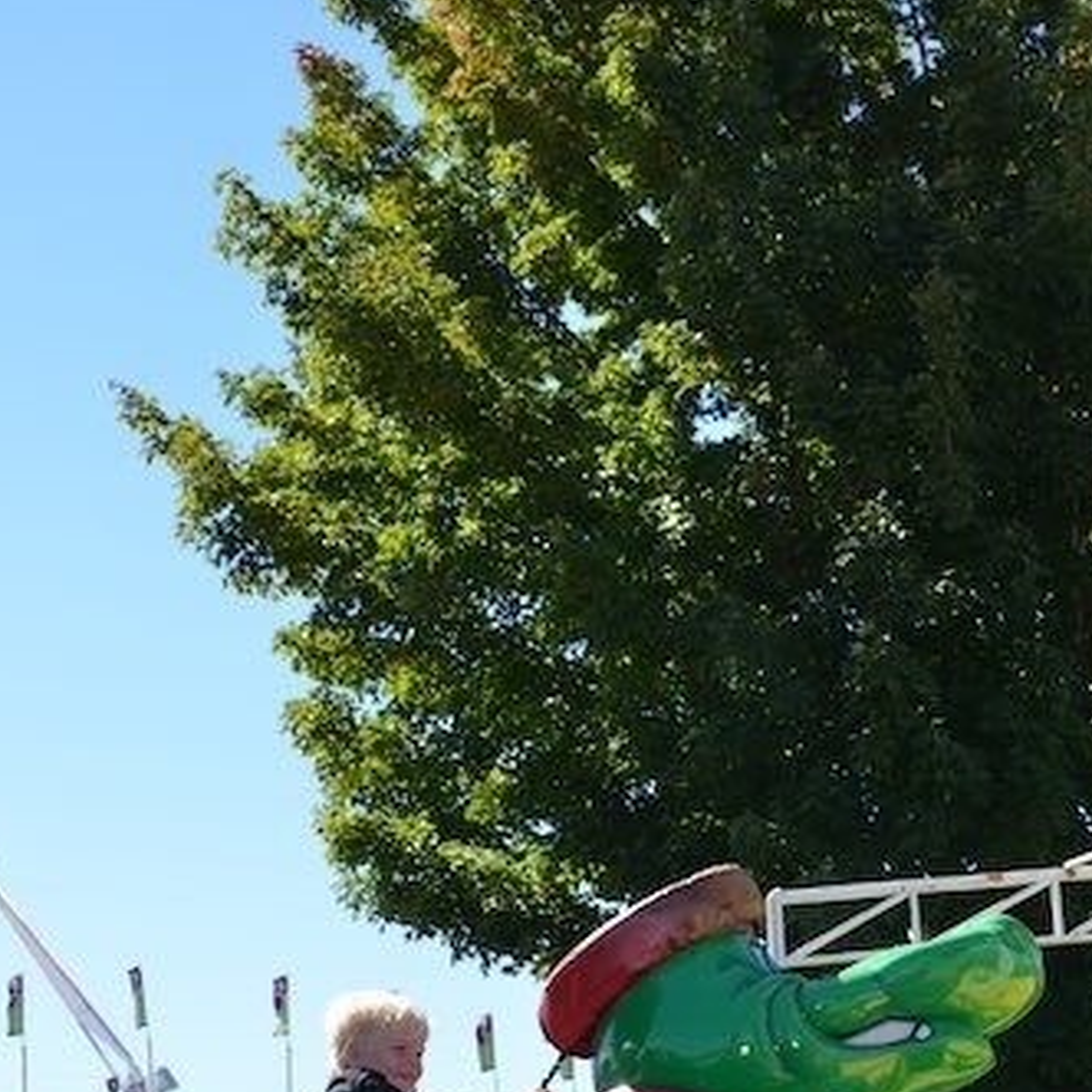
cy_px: 855
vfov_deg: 24.6
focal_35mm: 69
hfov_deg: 24.5
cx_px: 911
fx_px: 2463
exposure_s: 1/250
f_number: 6.3
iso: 100
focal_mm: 20
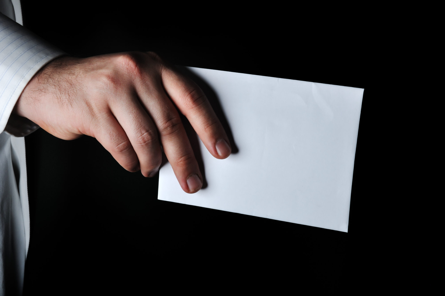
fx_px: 1667
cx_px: 222
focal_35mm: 135
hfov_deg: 15.2
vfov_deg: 10.1
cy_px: 148
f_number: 25
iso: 250
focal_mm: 90
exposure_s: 1/200
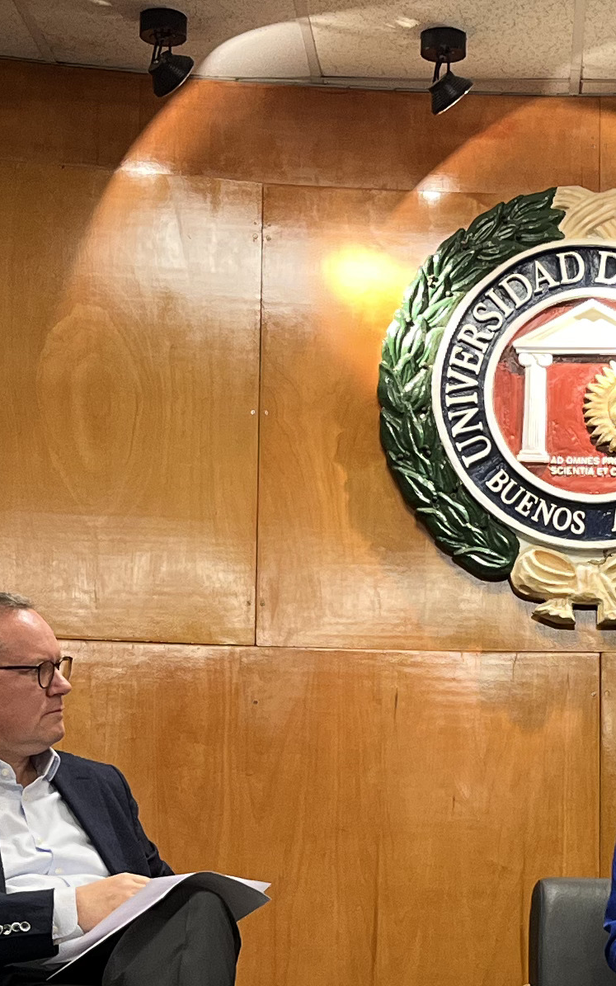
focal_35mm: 93
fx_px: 2498
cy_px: 676
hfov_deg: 13.9
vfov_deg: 22.2
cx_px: 548
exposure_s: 1/50
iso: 125
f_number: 1.6
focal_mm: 5.1
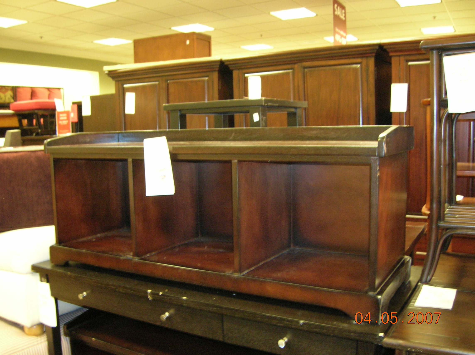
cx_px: 238
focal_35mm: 34
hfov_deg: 54.0
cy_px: 178
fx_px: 466
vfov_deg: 41.7
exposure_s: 1/5.2
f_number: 2.9
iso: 200
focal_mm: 5.7
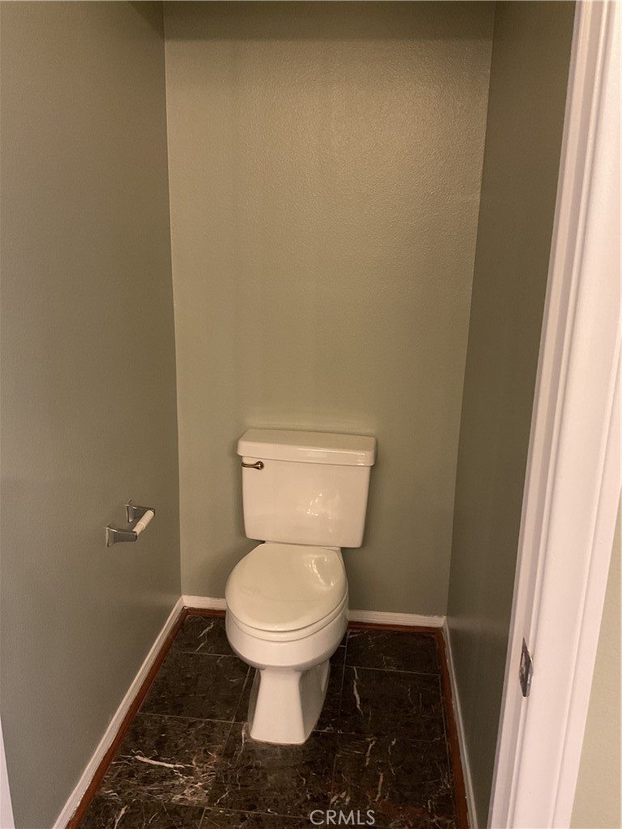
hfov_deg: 48.2
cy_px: 414
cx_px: 311
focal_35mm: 29
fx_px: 695
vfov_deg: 61.7
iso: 250
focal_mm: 3
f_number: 1.8
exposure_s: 1/40
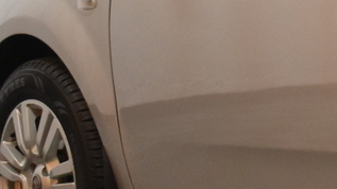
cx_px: 755
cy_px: 30
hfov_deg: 8.6
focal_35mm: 233
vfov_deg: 5.2
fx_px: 2078
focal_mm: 29
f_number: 4.2
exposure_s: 1/50
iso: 1400
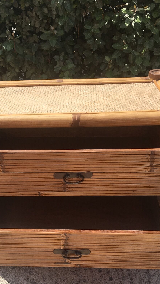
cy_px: 183
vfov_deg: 48.8
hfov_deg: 28.9
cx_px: 61
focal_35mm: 41
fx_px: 309
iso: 25
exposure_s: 1/1374
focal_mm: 4.15
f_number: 2.2
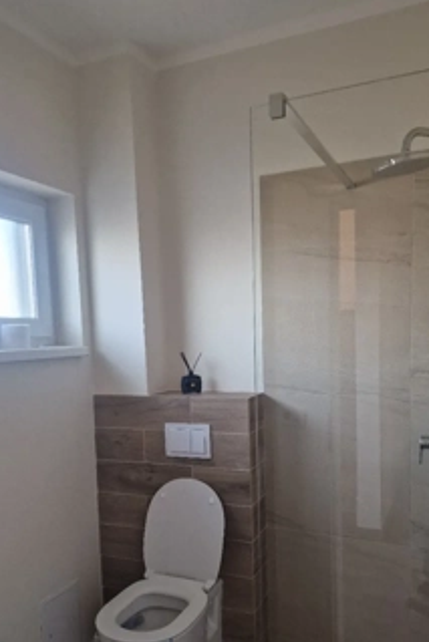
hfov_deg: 43.6
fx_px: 536
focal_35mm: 30
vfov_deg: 61.4
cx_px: 222
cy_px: 384
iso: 250
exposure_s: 1/120
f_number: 1.8
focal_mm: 6.4
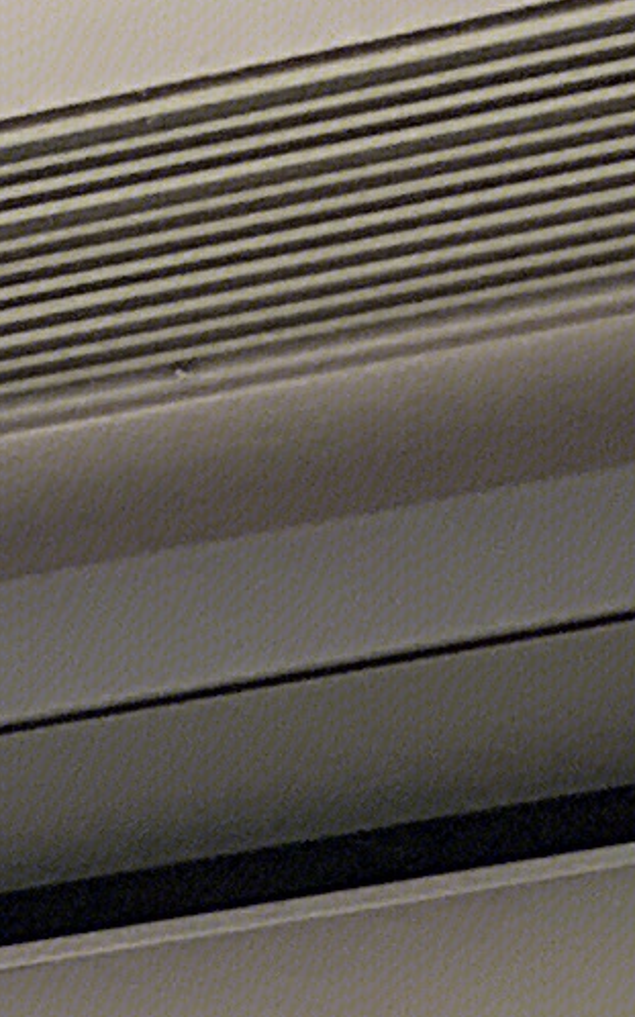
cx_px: -2038
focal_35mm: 223
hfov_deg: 5.1
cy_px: 2779
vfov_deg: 8.3
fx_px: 6178
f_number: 1.8
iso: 64
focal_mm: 4.25
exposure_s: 1/50
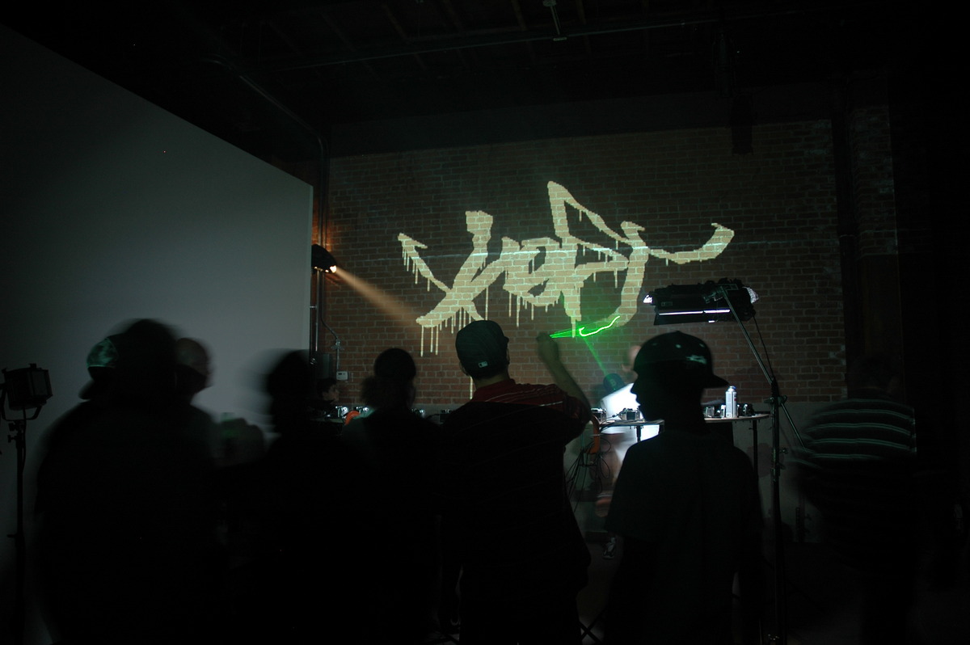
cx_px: 485
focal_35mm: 27
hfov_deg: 67.4
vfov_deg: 47.9
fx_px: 727
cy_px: 322
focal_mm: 18
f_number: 3.5
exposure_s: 1/3
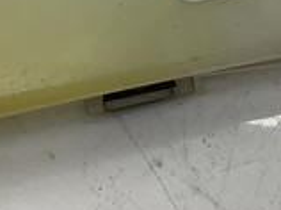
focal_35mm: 118
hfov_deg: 16.7
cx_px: 91
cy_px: -135
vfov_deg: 11.8
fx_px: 956
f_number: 2.4
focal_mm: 3.3
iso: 25
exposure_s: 1/120
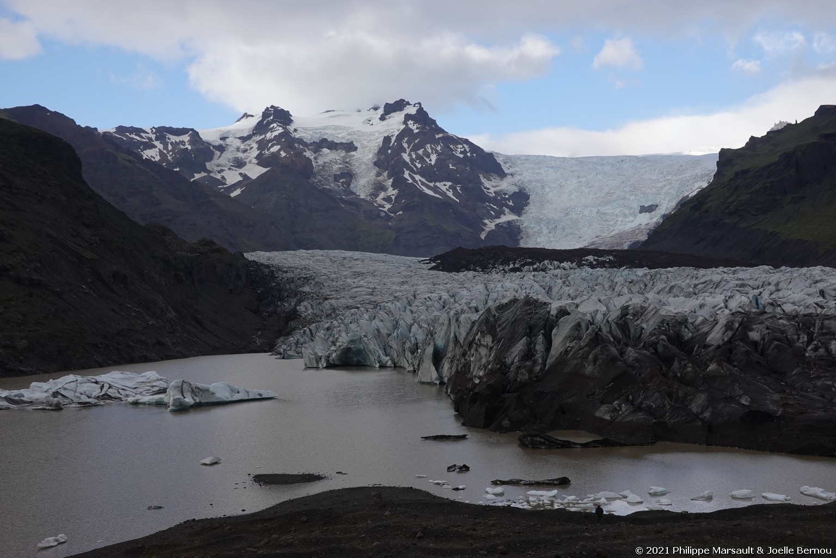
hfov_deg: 42.7
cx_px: 418
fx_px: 1068
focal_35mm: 46
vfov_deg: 29.2
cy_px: 279
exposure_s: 1/1000
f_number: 4.5
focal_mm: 16.86
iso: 250
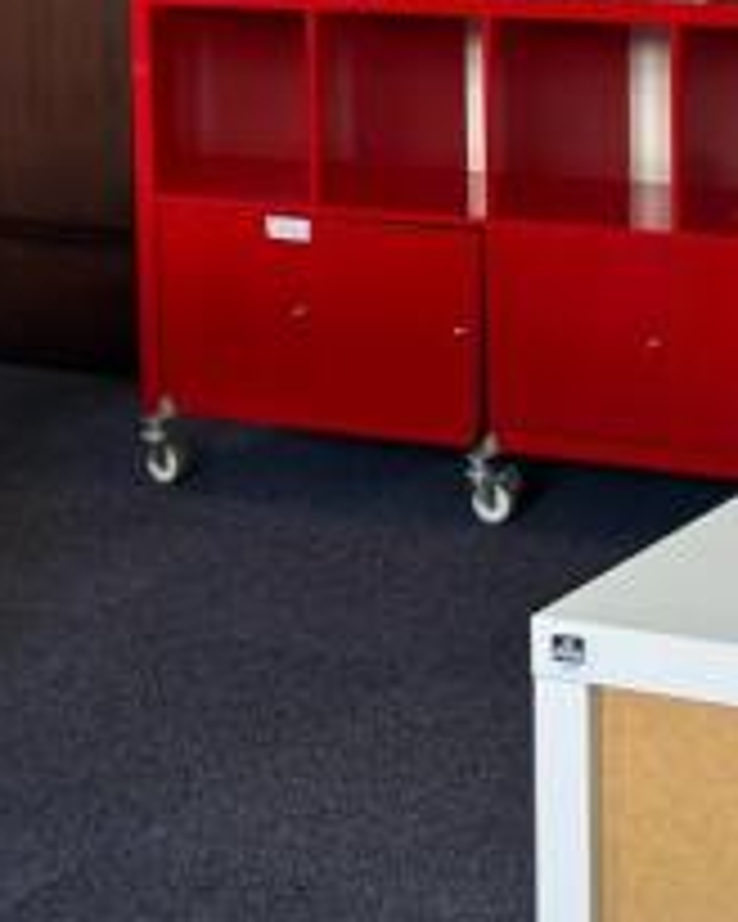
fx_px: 1966
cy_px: -38
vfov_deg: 24.9
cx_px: 1190
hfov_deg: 18.2
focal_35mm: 72
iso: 32
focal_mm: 5.7
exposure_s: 1/100
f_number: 1.5
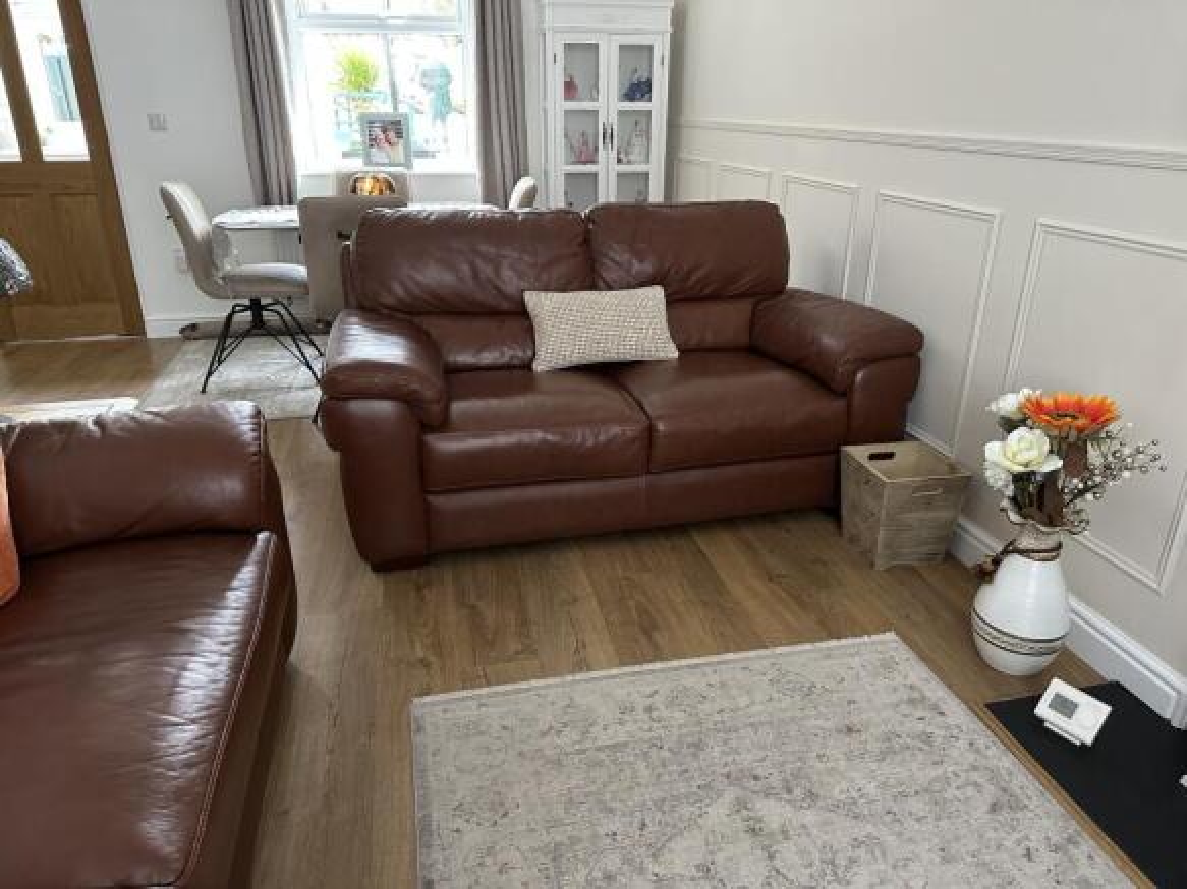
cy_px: 444
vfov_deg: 56.8
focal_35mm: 24
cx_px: 594
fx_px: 823
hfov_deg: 71.6
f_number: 1.78
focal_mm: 6.86
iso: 500
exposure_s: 1/60
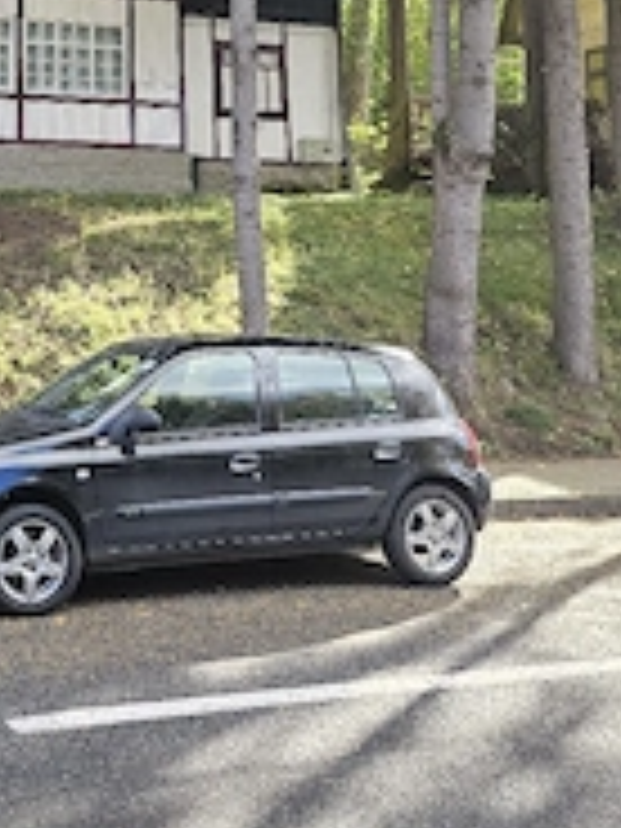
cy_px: 86
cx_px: 18
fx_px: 1196
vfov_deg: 35.9
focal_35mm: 50
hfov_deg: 27.6
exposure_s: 1/182
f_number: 1.8
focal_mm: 5.4
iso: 40
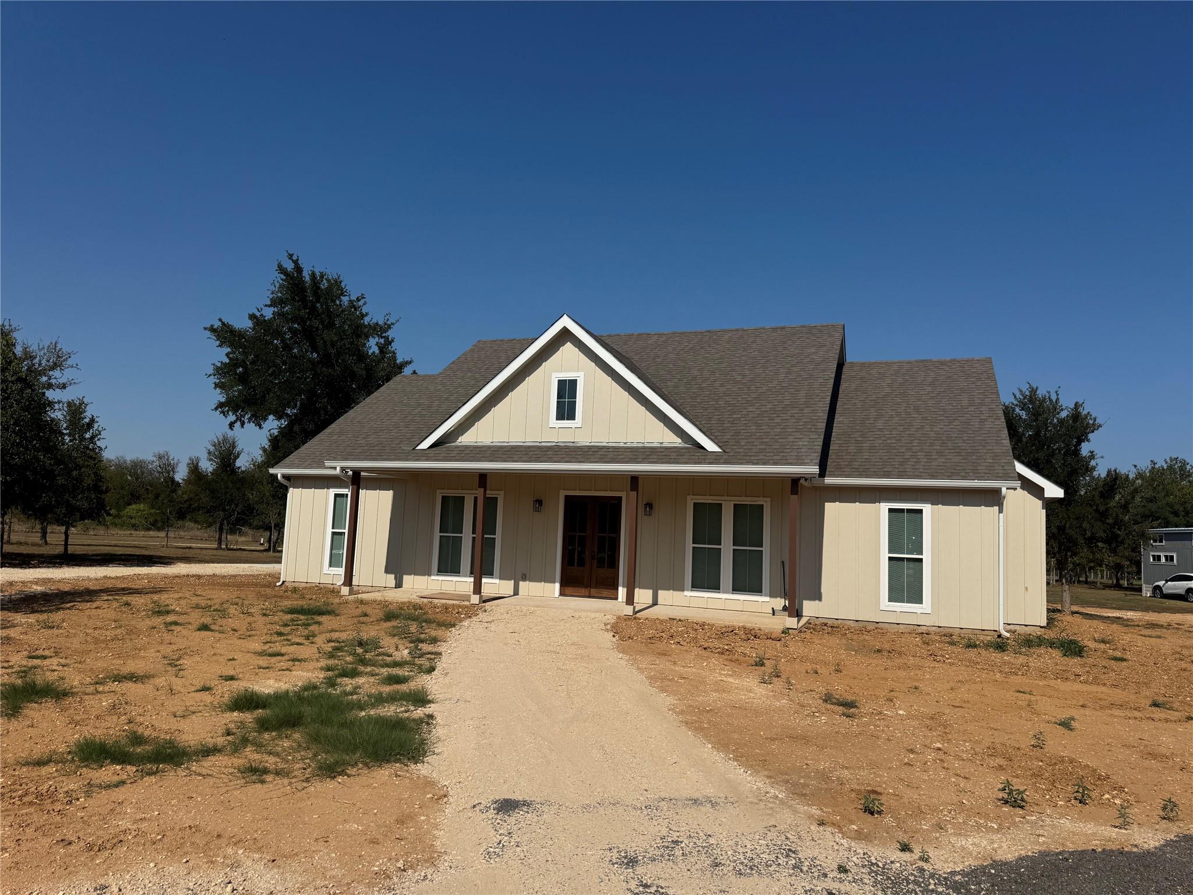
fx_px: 827
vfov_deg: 56.8
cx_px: 596
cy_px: 448
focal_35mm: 24
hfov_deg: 71.6
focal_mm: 6.76
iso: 80
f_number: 1.78
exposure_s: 1/10417
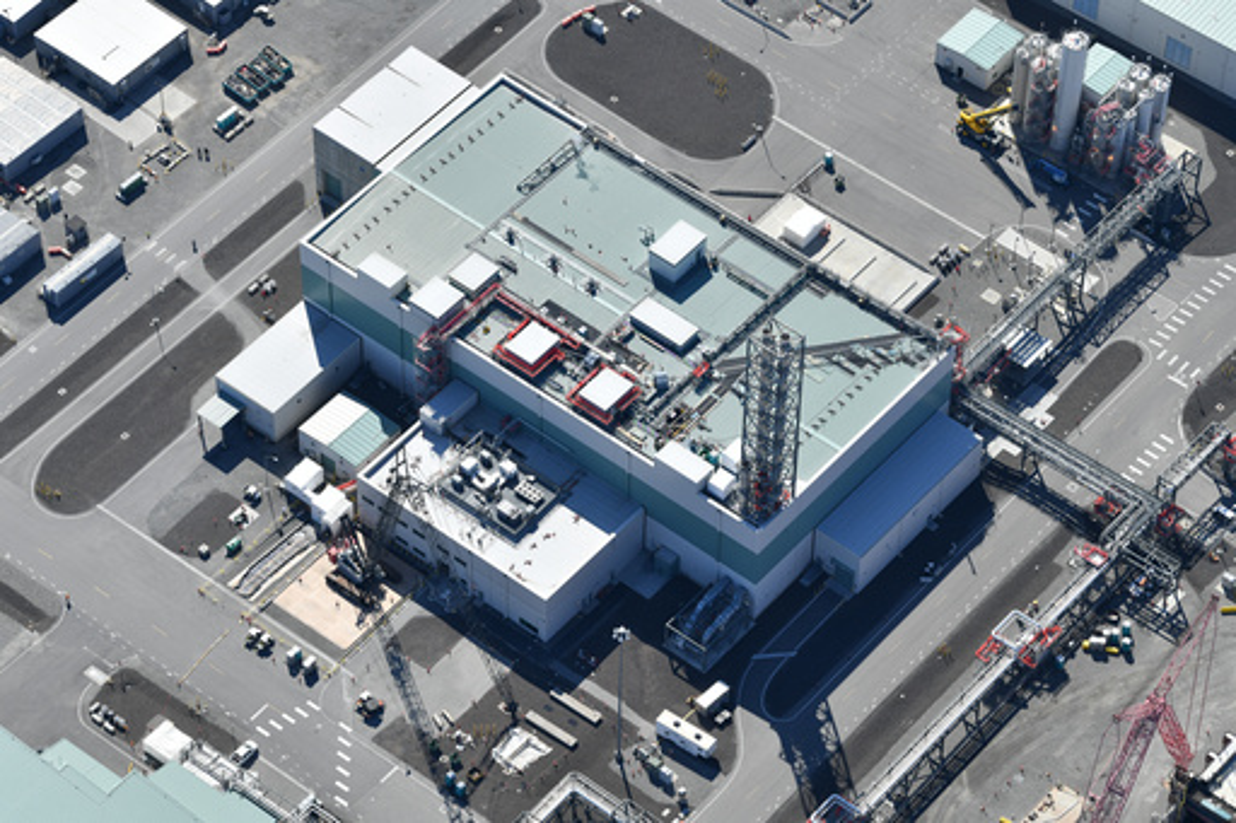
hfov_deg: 15.8
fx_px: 4462
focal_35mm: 130
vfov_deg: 10.5
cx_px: 618
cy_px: 412
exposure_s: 1/1000
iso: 100
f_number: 5.6
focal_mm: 130
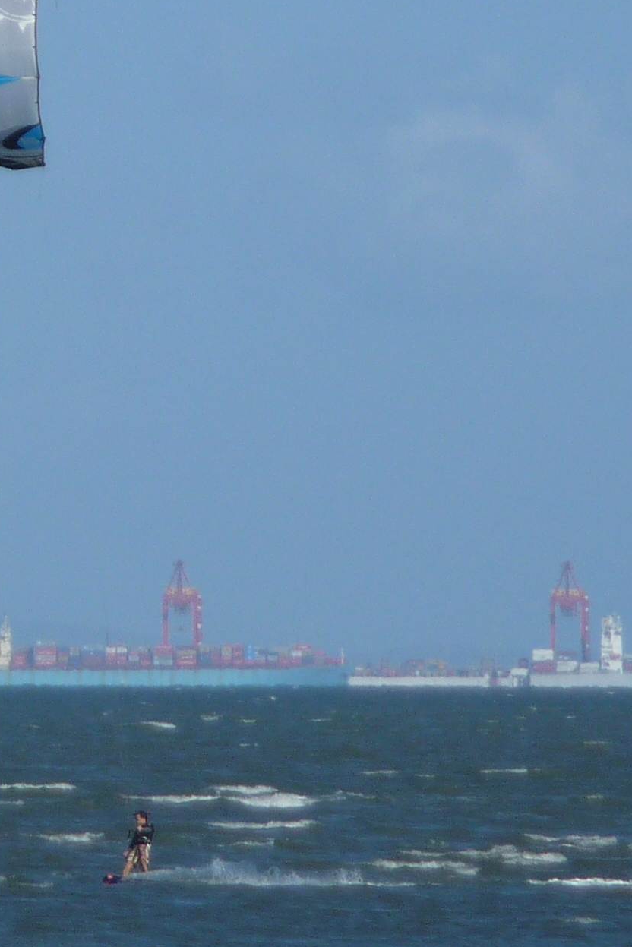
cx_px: 74
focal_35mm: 806
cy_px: 409
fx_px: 21211
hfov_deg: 1.7
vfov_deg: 2.6
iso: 100
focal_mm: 47
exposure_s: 1/1000
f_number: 4.9
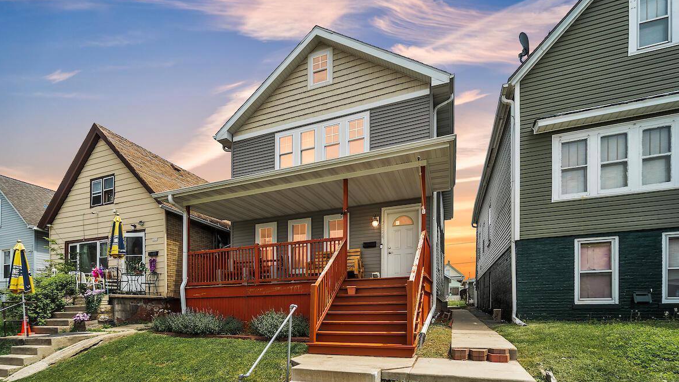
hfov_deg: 103.0
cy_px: 207
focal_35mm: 15
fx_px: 270
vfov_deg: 70.4
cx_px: 336
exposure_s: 1/500
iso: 400
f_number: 9
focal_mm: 14
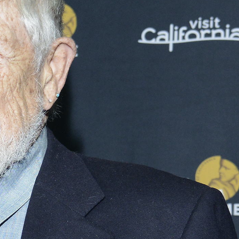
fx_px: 586
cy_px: 112
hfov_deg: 22.2
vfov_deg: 23.1
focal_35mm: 75
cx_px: -1
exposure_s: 1/250
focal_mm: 32
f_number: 5.6
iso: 1000
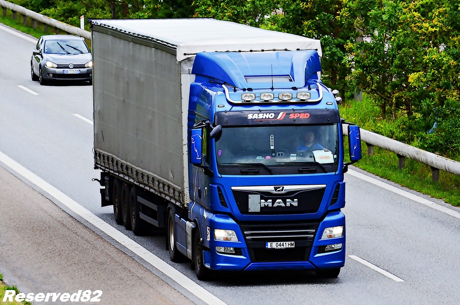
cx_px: 230
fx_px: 4017
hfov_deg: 6.6
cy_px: 152
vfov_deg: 4.3
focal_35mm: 315
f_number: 7.1
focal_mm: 210
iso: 640
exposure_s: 1/1000
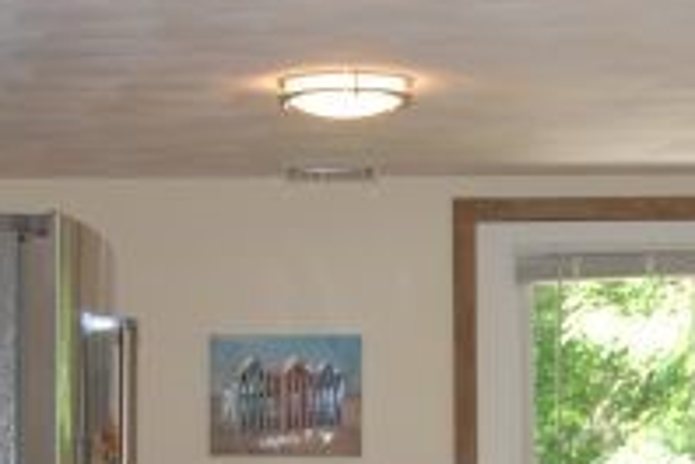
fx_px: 2432
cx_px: 249
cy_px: 418
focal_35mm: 126
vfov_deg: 10.8
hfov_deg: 16.2
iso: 250
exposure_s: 1/60
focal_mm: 26
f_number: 4
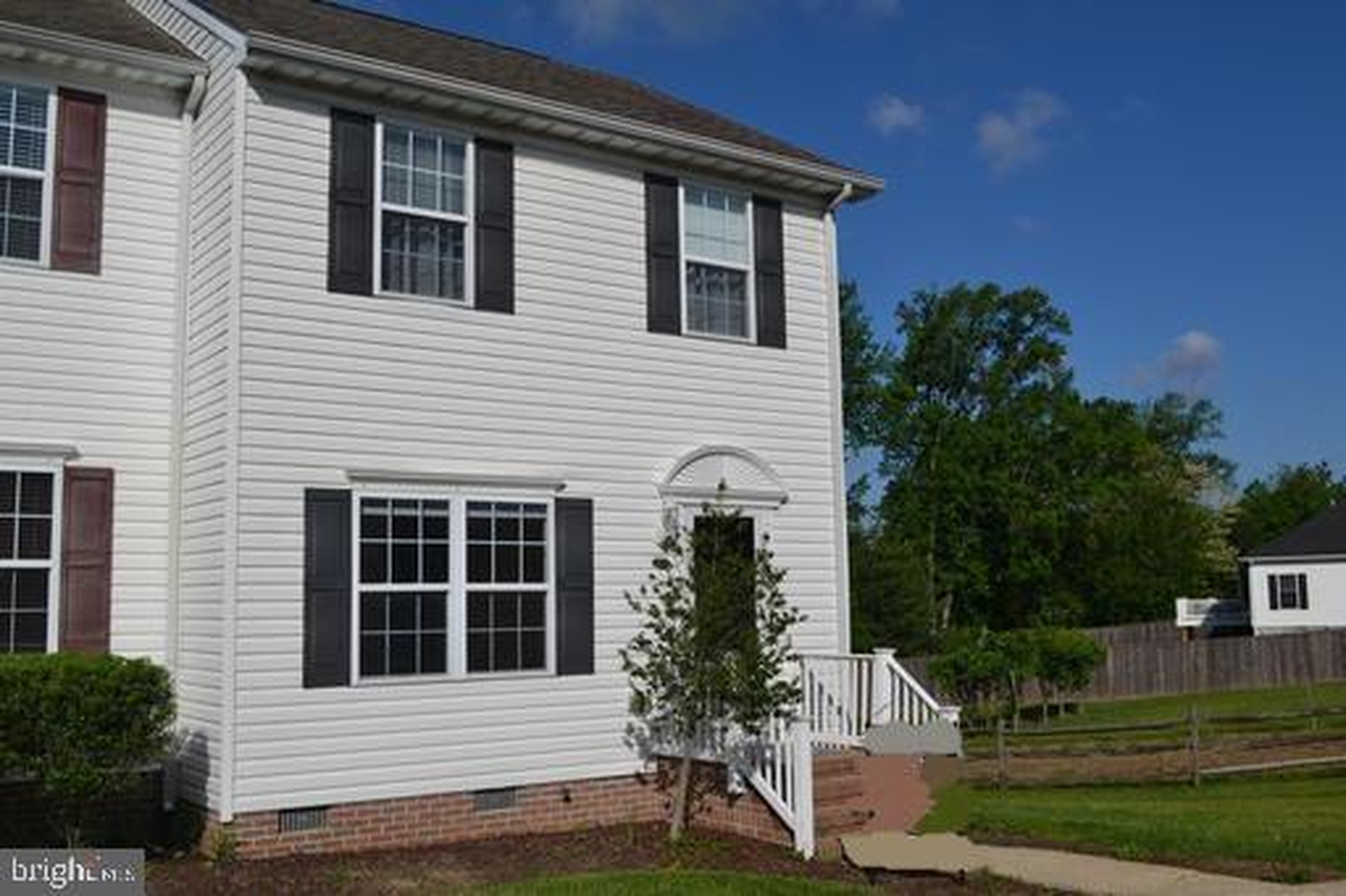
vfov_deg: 36.8
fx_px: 1345
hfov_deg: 53.1
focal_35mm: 36
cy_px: 448
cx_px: 673
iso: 100
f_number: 9
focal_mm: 24
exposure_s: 1/320
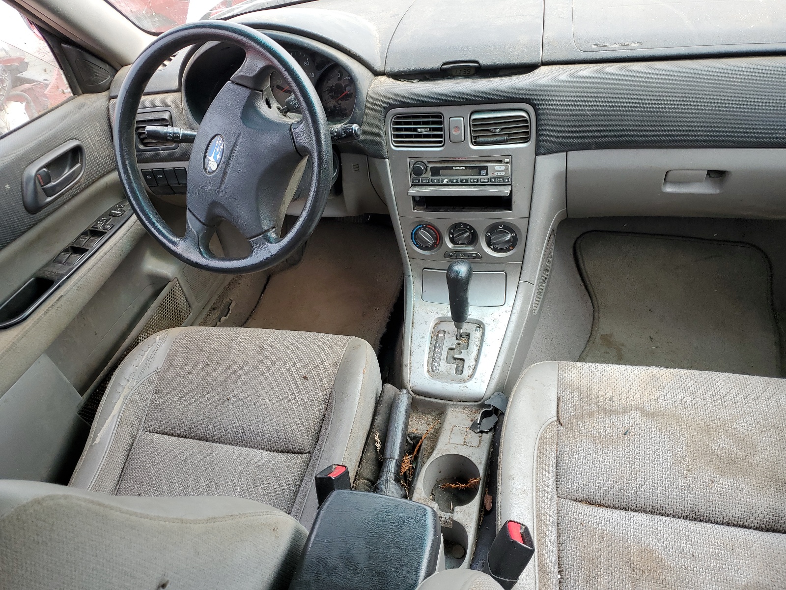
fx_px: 590
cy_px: 295
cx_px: 393
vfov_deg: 53.1
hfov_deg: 67.3
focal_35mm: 26
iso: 50
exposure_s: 1/345
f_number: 1.5
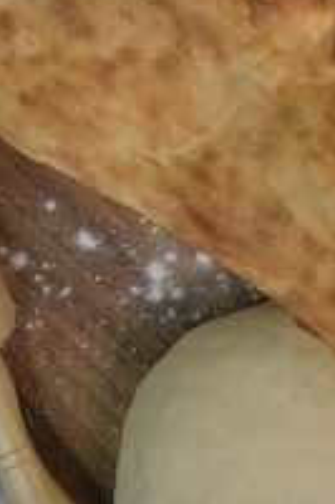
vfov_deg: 15.9
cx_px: 196
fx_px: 1764
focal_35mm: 126
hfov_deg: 10.8
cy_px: 5
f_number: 2.8
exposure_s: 1/250
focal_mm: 35
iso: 100
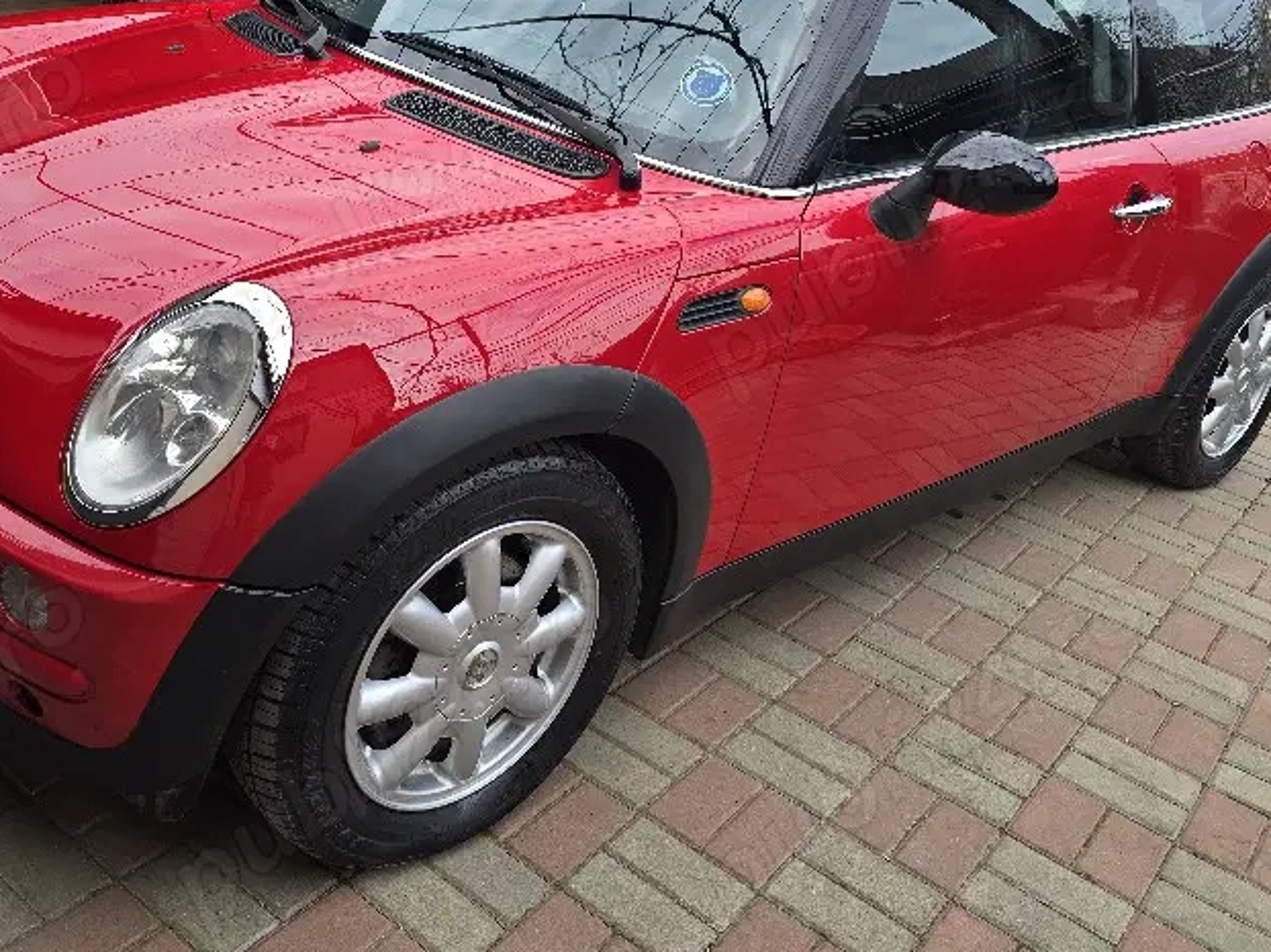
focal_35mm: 37
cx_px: 529
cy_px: 233
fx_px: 1358
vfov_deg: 37.6
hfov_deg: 49.9
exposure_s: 1/182
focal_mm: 6.3
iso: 16
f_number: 1.7
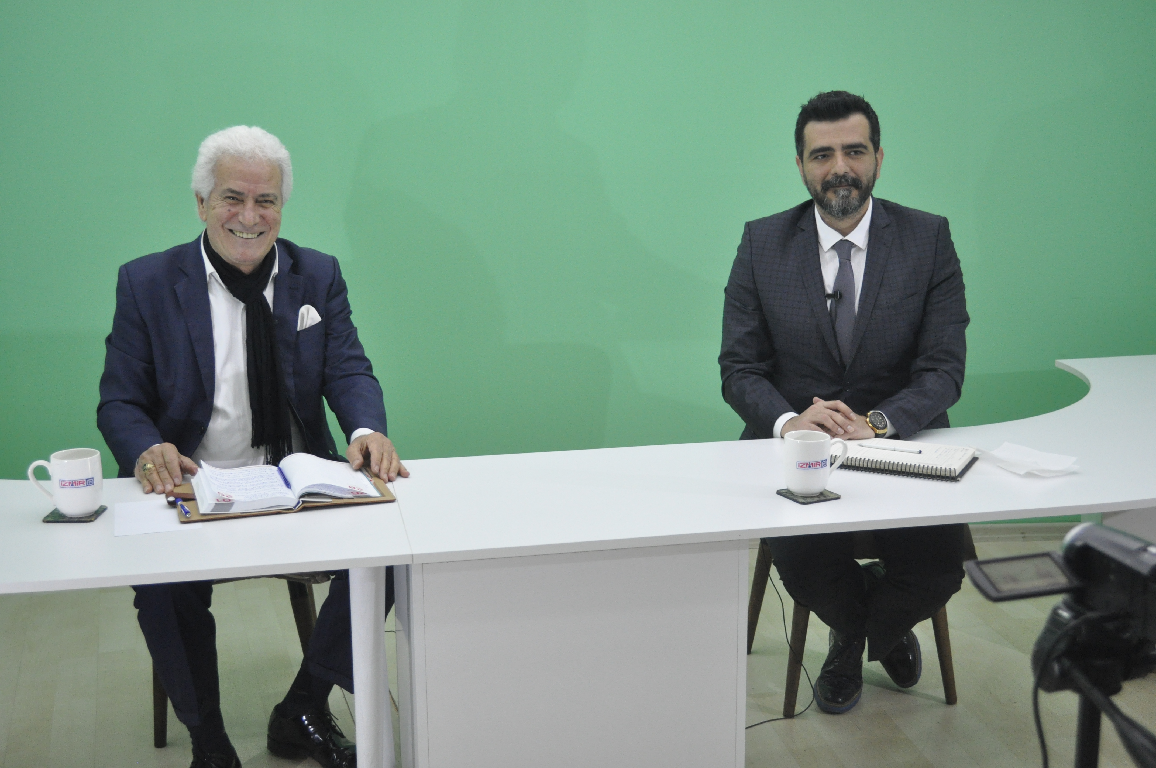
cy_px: 384
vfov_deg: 30.8
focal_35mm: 44
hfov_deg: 45.0
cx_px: 578
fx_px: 1395
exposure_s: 1/320
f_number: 4.5
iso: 1600
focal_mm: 29
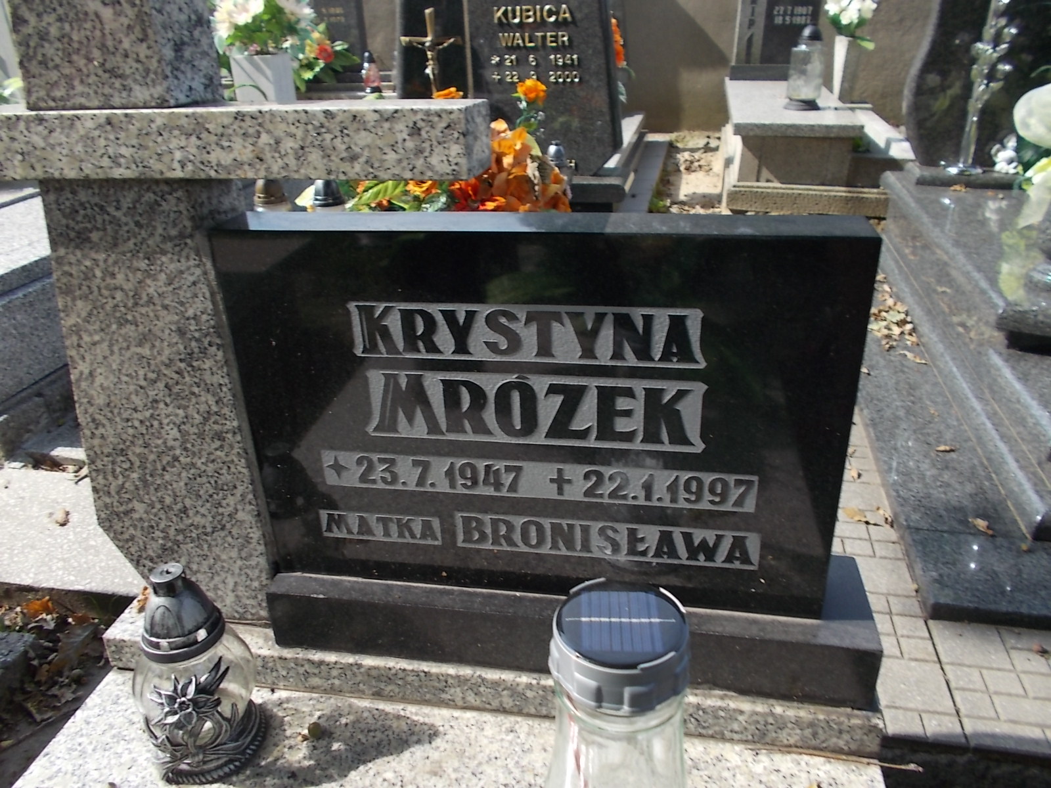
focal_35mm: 26
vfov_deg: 53.1
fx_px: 789
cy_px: 394
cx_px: 526
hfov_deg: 67.3
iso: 80
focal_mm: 4.6
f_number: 8
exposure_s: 1/80
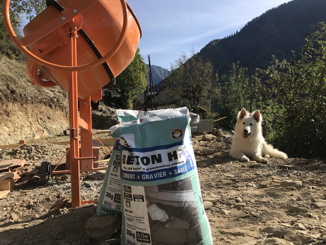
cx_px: 163
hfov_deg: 63.4
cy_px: 122
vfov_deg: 49.7
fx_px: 264
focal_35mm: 28
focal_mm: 3.99
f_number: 1.8
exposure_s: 1/1842
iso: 20
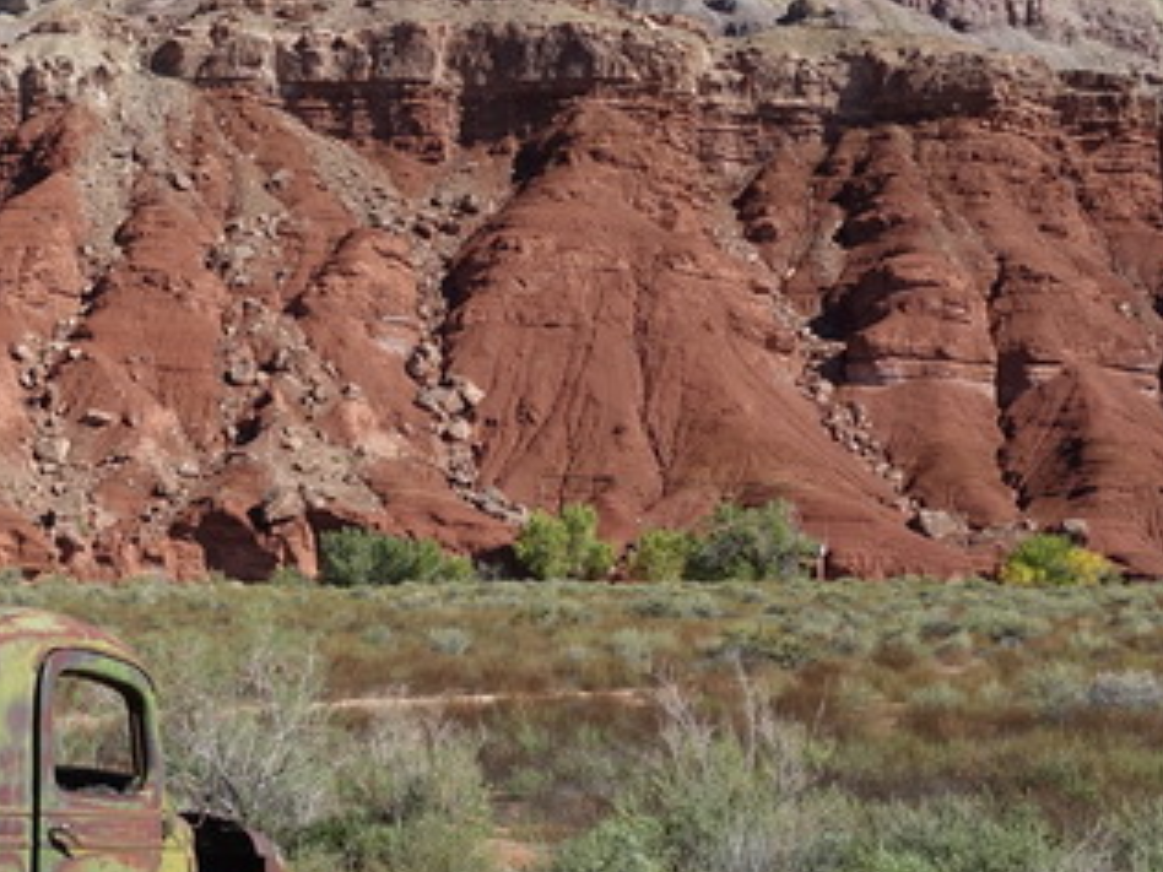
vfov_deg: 20.1
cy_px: 592
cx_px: -9
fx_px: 2453
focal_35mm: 73
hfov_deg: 25.3
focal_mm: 8.8
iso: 125
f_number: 5.6
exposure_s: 1/500
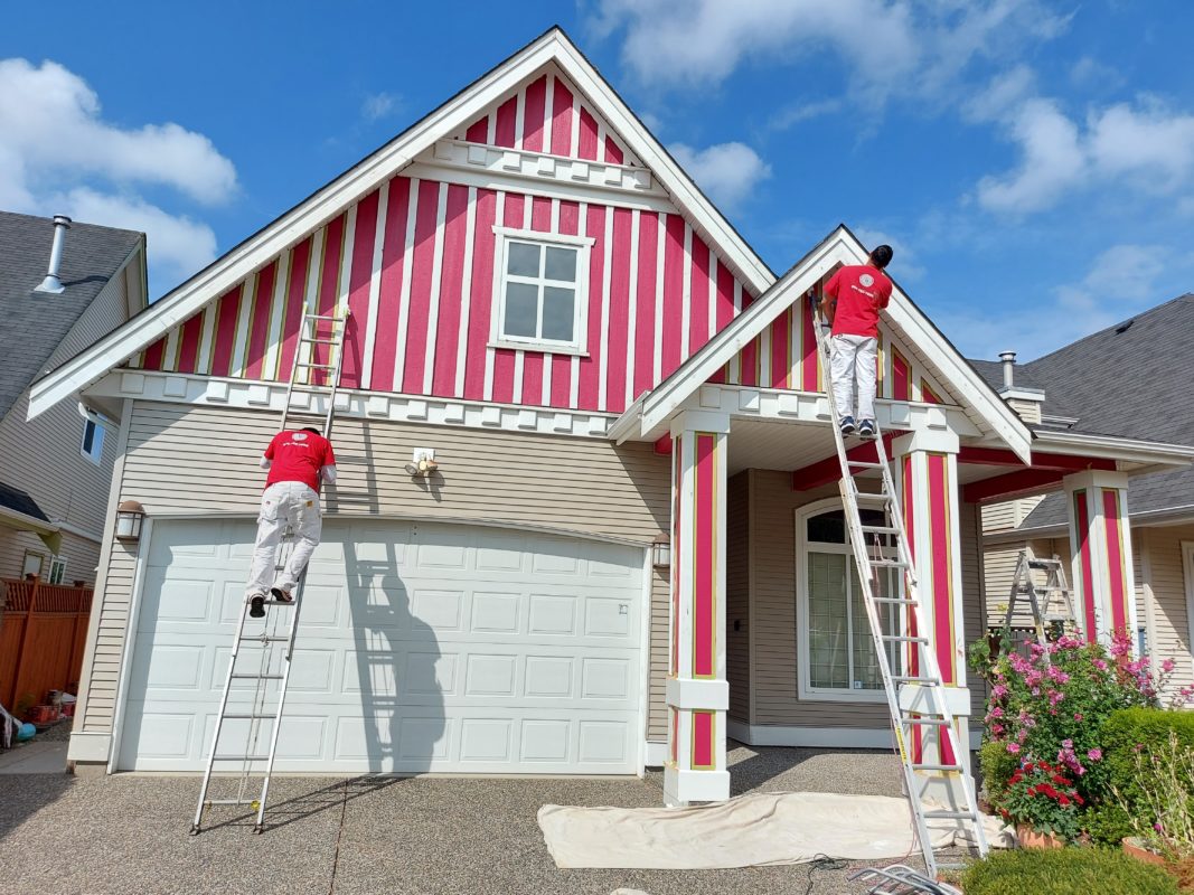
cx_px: 597
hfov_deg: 71.6
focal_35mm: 24
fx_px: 828
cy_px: 448
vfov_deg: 56.8
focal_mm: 5.23
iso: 32
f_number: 1.8
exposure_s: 1/1191
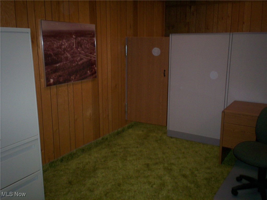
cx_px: 134
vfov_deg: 39.7
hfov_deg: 51.4
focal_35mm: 36
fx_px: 278
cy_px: 100
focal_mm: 6
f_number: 4.5
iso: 140
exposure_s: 1/60
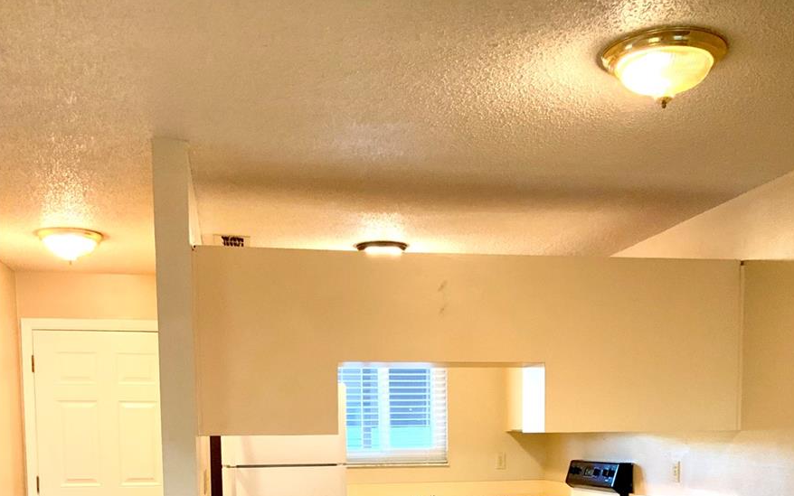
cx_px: 402
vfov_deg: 28.4
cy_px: 510
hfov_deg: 47.2
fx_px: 909
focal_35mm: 42
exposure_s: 1/60
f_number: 1.8
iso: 200
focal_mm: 3
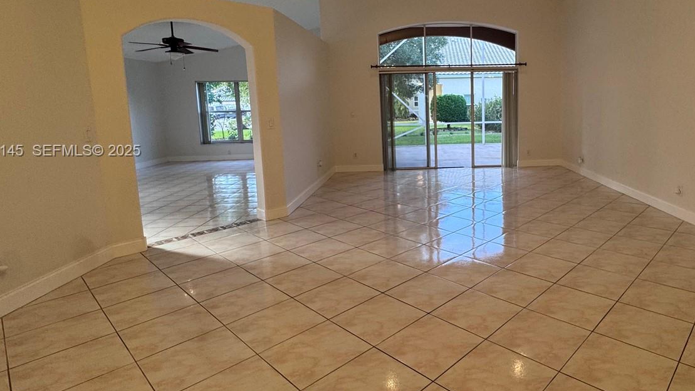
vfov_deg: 51.1
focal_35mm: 22
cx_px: 447
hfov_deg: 79.2
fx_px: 405
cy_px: 152
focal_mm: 2.22
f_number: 2.2
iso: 100
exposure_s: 1/120
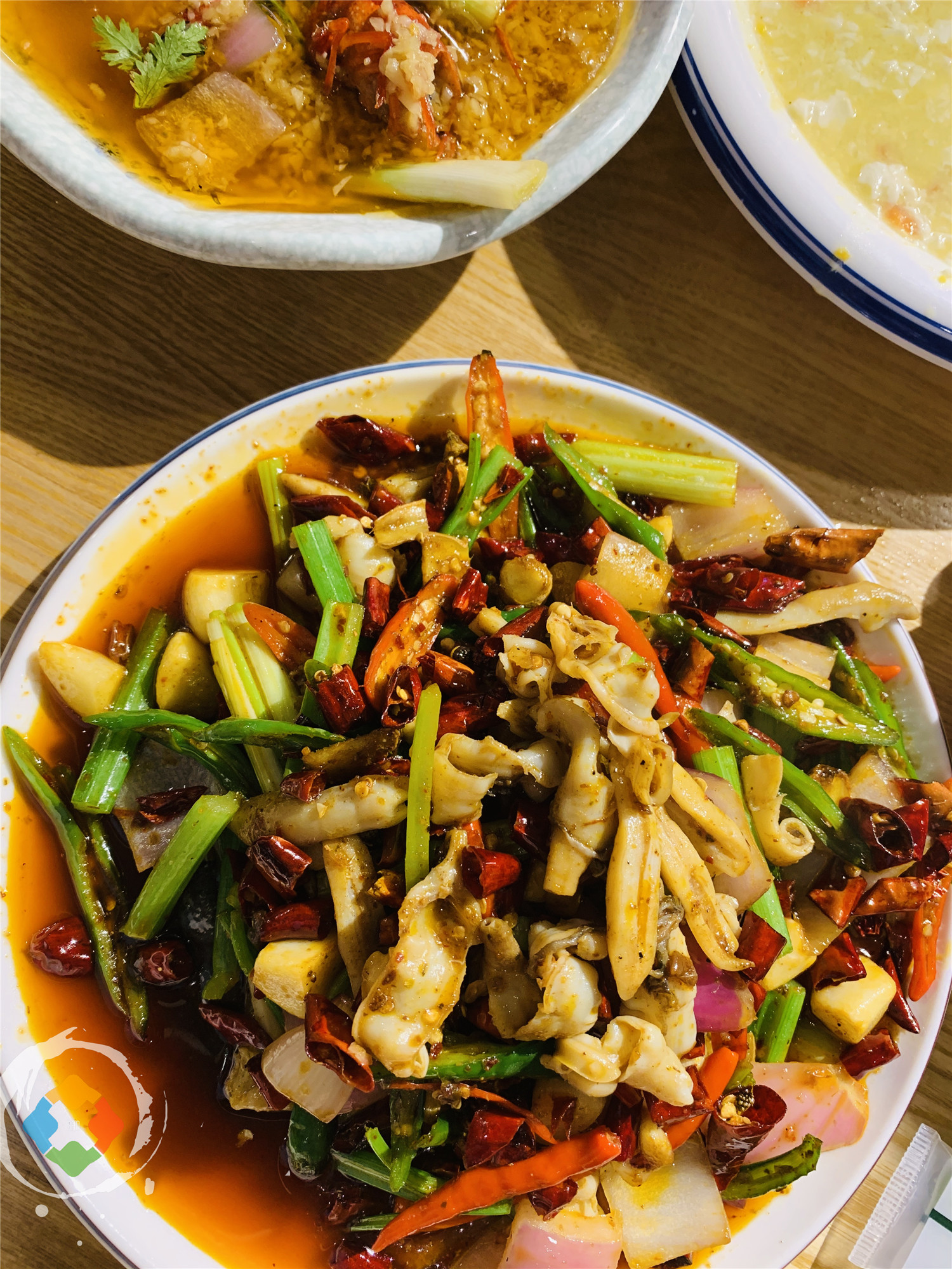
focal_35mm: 26
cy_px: 634
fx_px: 953
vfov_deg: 67.3
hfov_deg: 53.1
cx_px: 476
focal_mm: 4.25
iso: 100
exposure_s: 1/60
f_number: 1.8
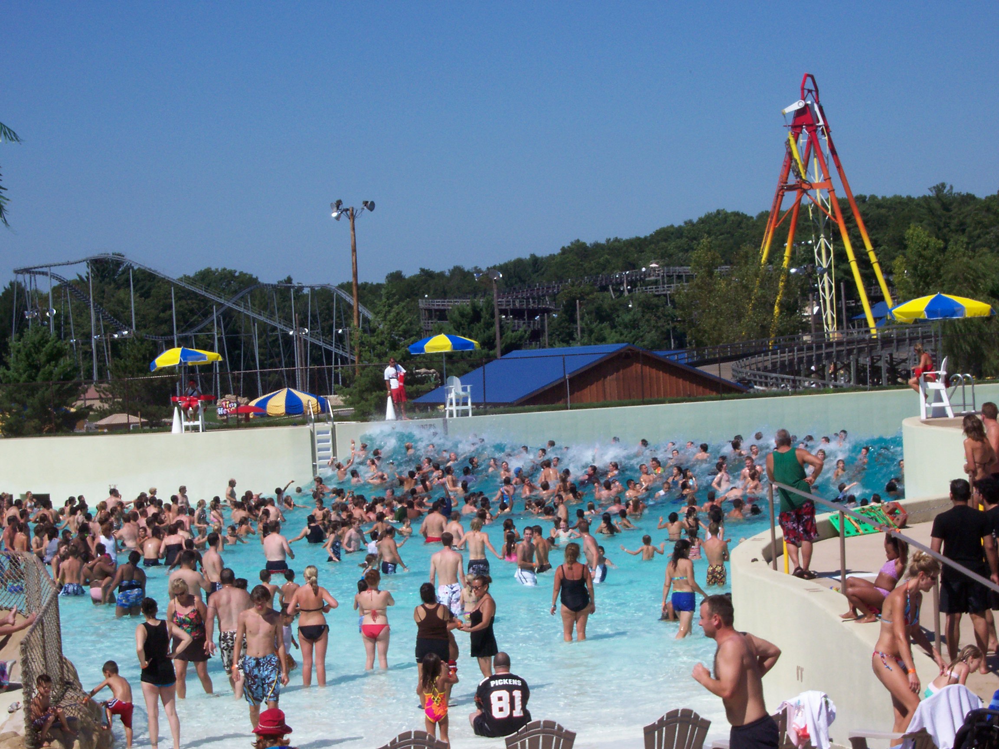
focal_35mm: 102
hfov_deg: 19.3
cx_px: 500
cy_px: 374
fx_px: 2944
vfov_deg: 14.5
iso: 80
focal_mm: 16.8
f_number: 8.7
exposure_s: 1/308
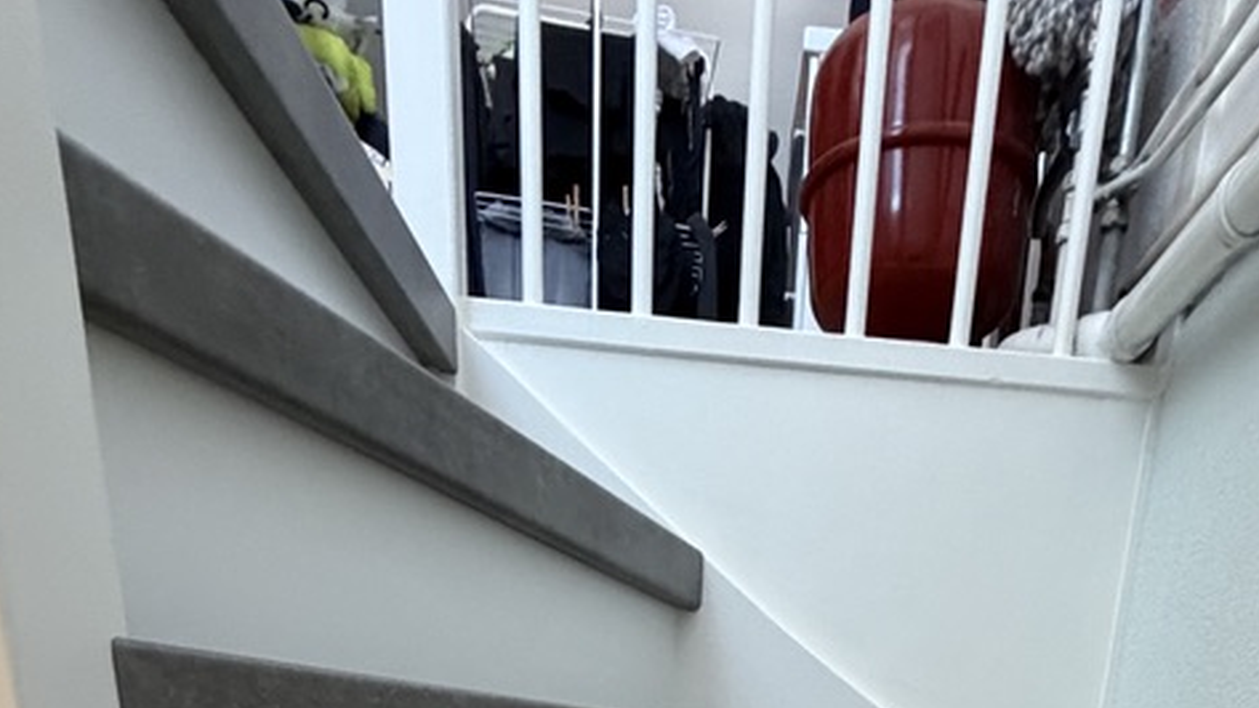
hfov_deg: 59.1
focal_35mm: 33
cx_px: 748
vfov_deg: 21.9
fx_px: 1102
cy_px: 1275
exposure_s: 1/60
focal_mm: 2.22
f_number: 2.2
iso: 500
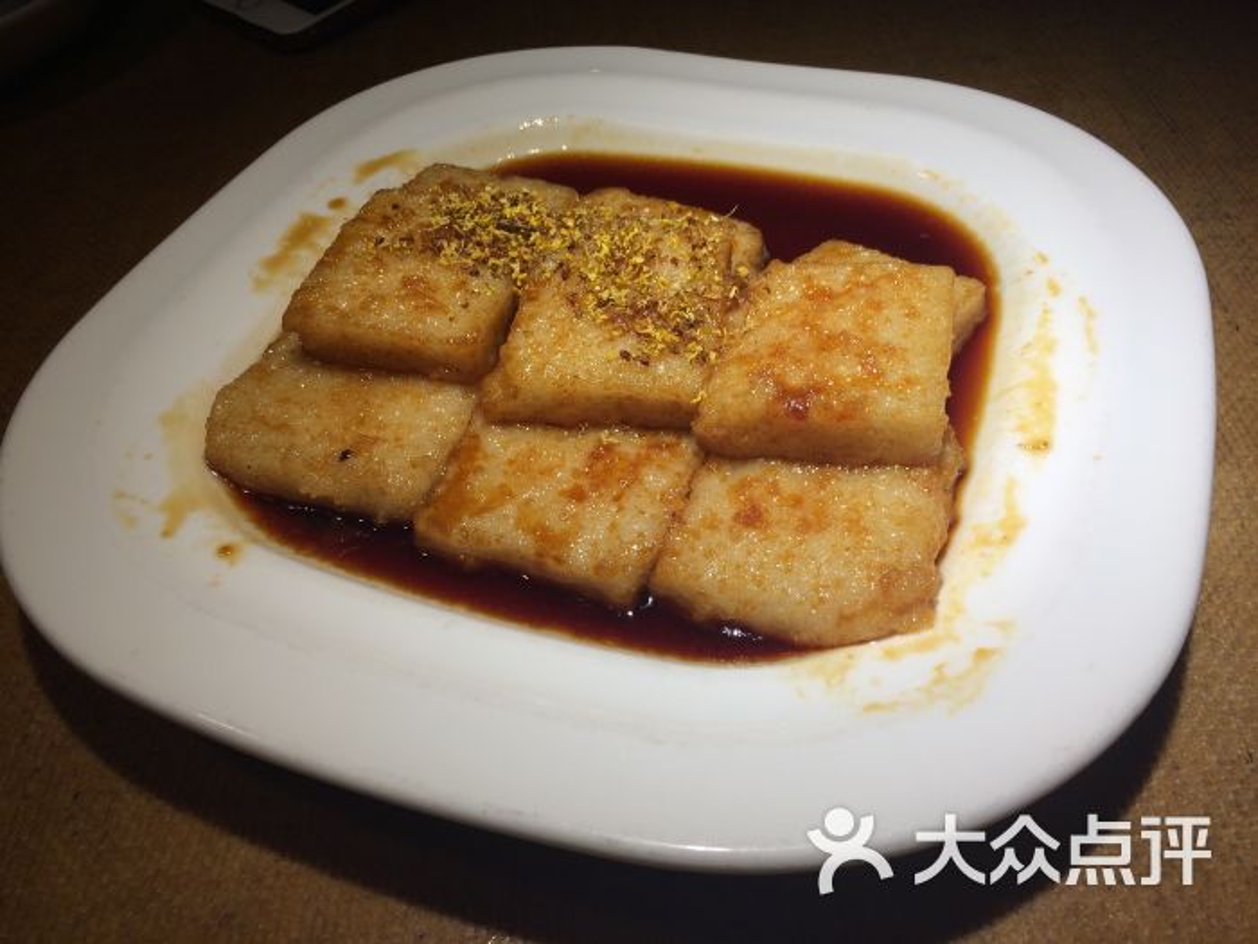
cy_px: 472
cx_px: 629
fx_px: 1054
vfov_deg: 48.2
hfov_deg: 61.7
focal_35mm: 29
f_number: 2.2
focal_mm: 4.15
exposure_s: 1/127
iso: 32
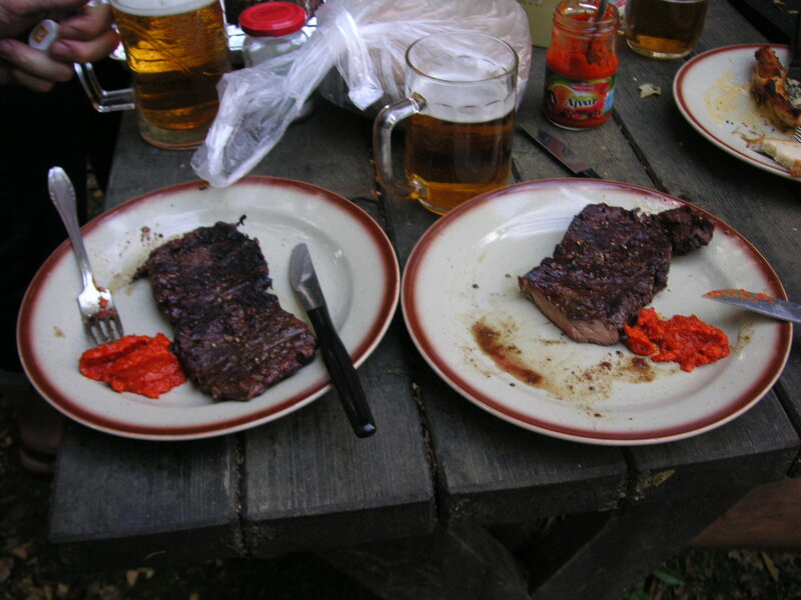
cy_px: 300
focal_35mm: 37
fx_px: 856
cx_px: 400
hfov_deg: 50.1
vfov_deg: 38.7
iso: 80
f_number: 2.8
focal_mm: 6.1
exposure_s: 1/45
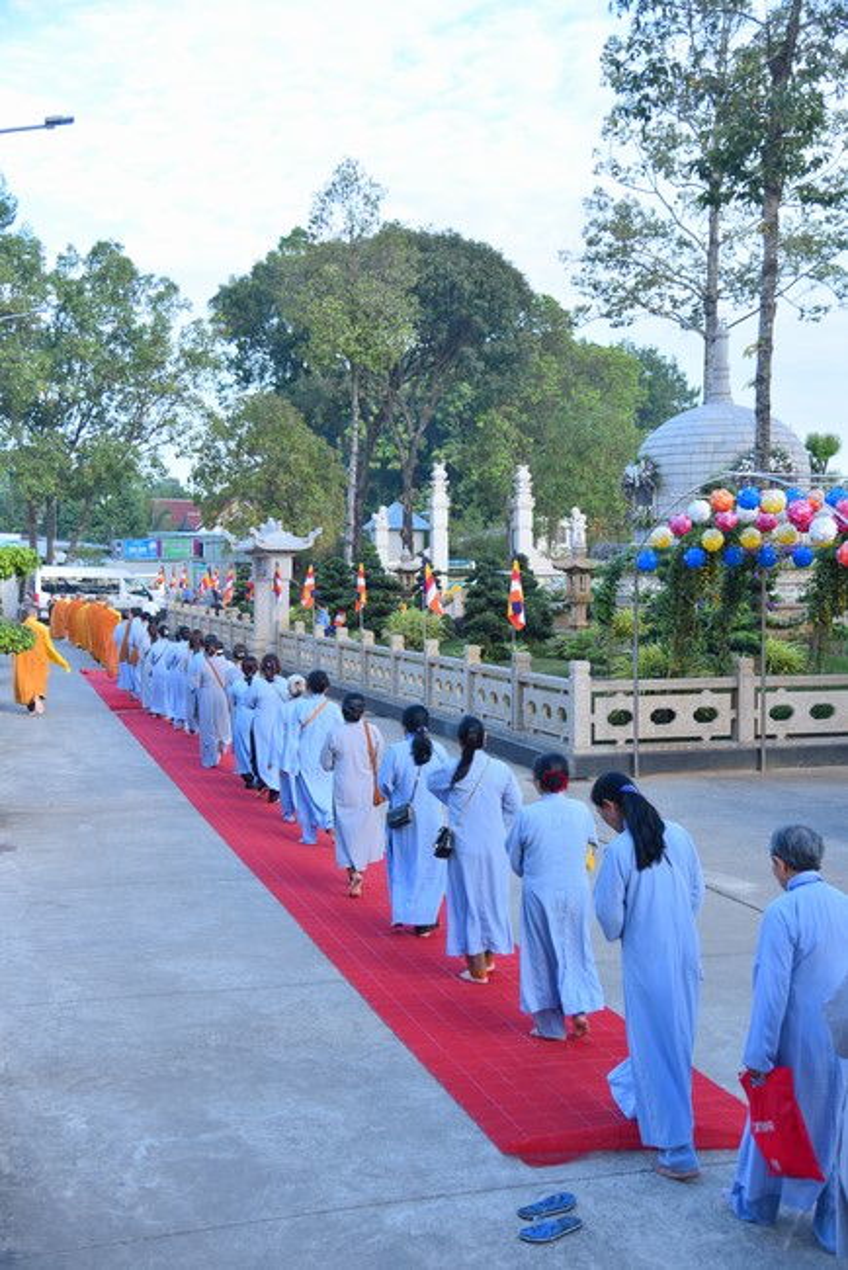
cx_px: 424
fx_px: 1553
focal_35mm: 44
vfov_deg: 44.5
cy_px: 635
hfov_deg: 30.5
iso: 100
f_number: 4.5
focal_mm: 44
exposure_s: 1/200
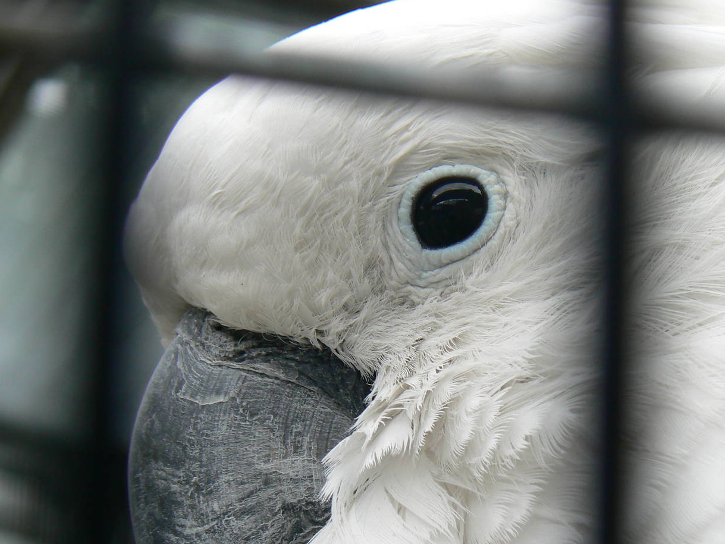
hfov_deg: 13.4
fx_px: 3078
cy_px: 349
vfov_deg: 10.1
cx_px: 350
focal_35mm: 147
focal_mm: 18.6
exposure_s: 1/125
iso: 100
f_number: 5.6
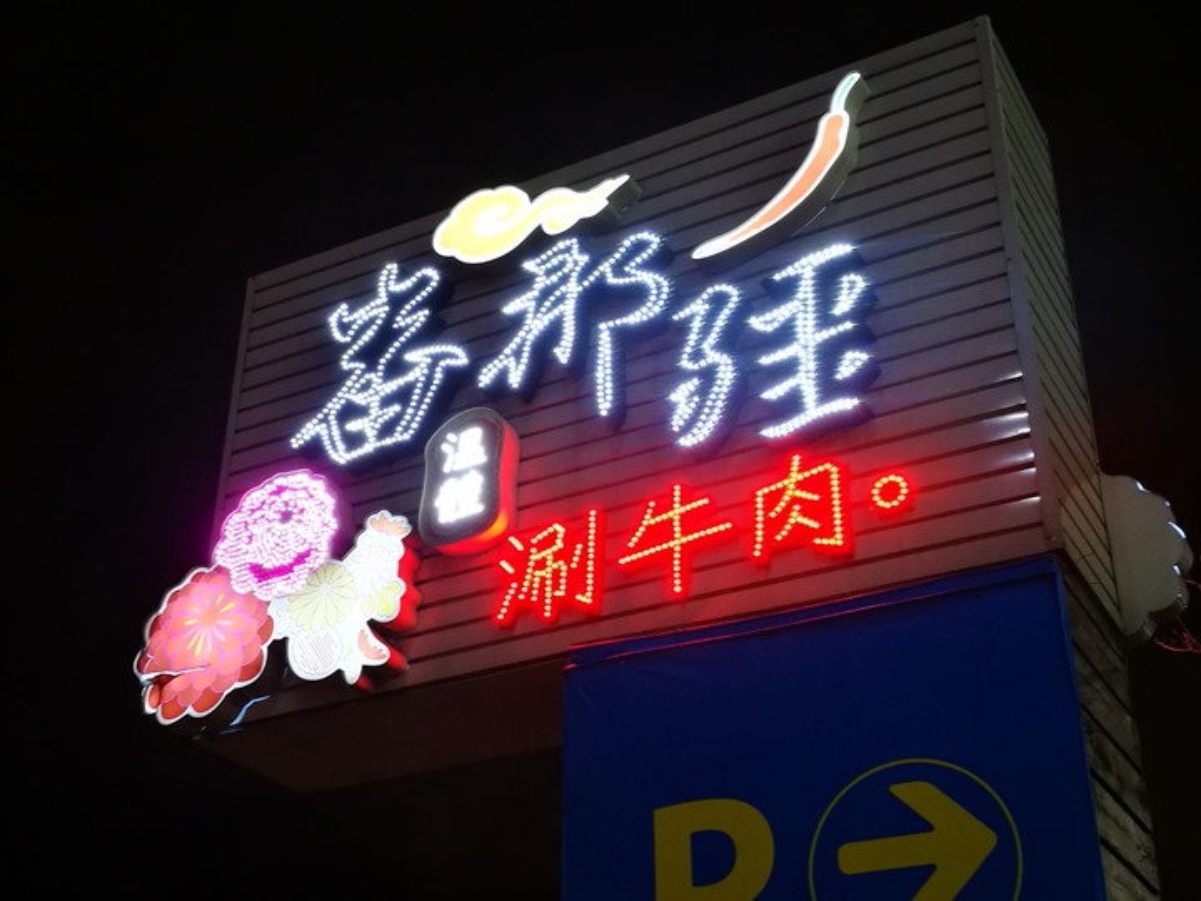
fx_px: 1665
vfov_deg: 30.3
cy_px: 450
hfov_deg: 39.7
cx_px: 600
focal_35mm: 48
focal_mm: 4.5
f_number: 2.2
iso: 200
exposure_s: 1/30
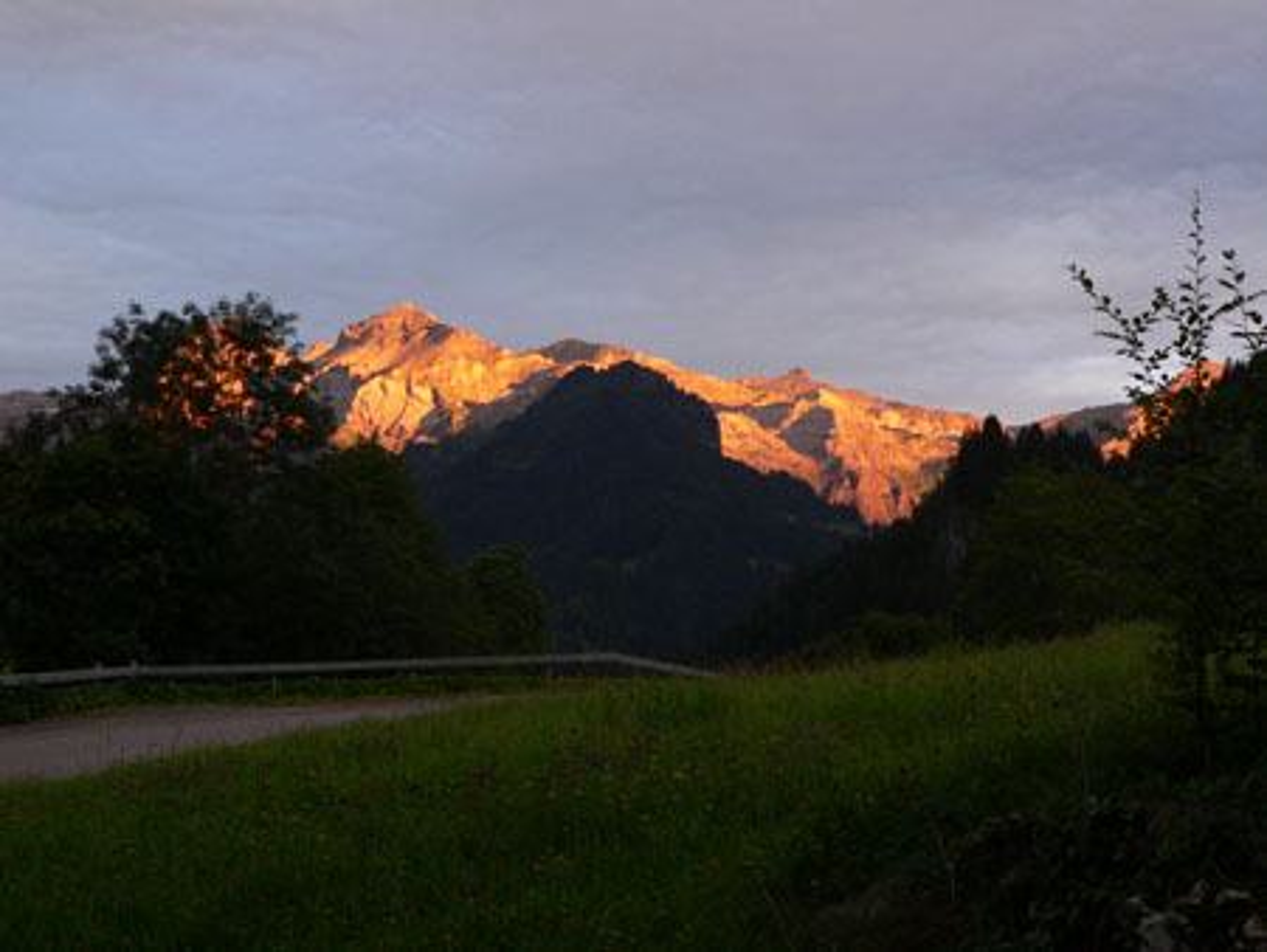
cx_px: 634
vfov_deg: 27.5
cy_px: 476
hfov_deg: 36.2
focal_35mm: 53
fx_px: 1941
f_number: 2.8
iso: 200
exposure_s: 1/60
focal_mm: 8.8
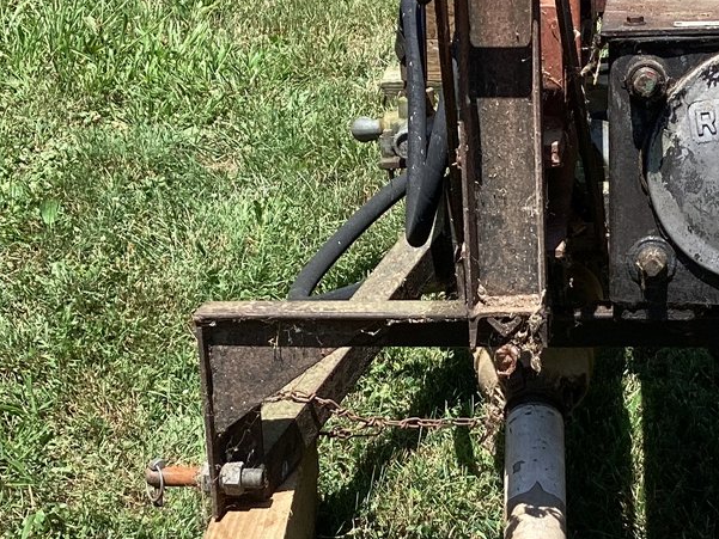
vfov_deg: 18.9
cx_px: 436
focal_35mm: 78
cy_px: 348
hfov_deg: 25.0
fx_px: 1620
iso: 25
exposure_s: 1/668
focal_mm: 3.3
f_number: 2.4
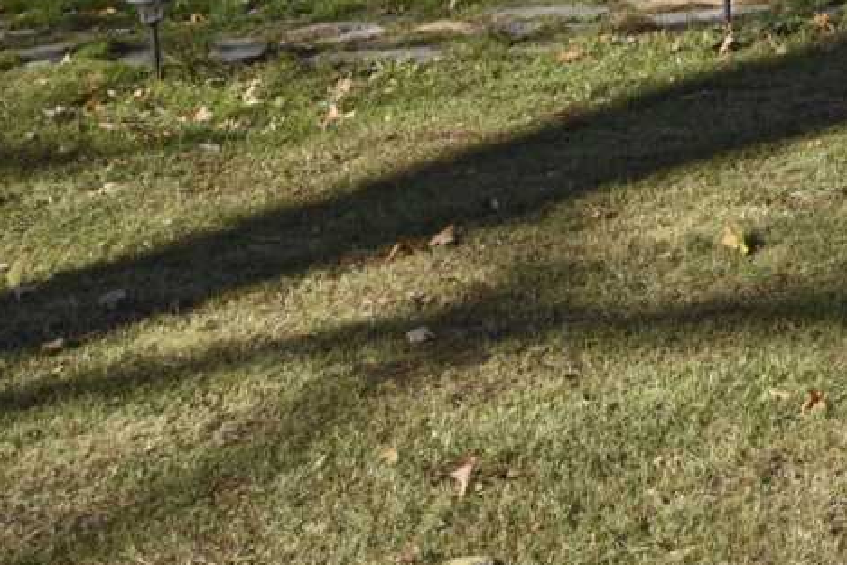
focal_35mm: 83
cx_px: 1262
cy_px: -456
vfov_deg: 14.5
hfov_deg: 20.9
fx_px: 1953
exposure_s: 1/125
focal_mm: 19
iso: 500
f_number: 20
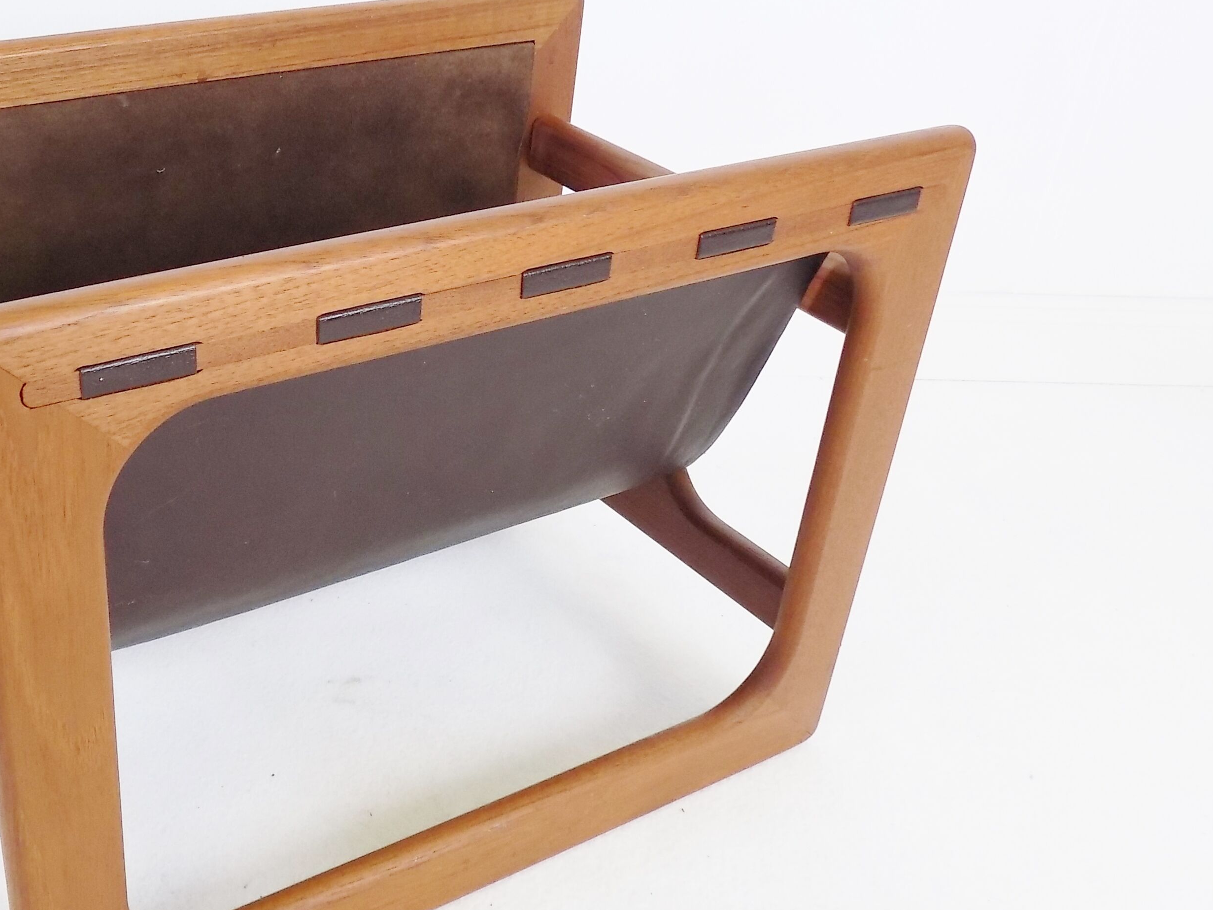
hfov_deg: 45.7
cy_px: 511
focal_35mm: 40
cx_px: 352
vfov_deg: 35.9
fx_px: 1402
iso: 160
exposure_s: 1/30
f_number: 3.2
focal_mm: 4.8
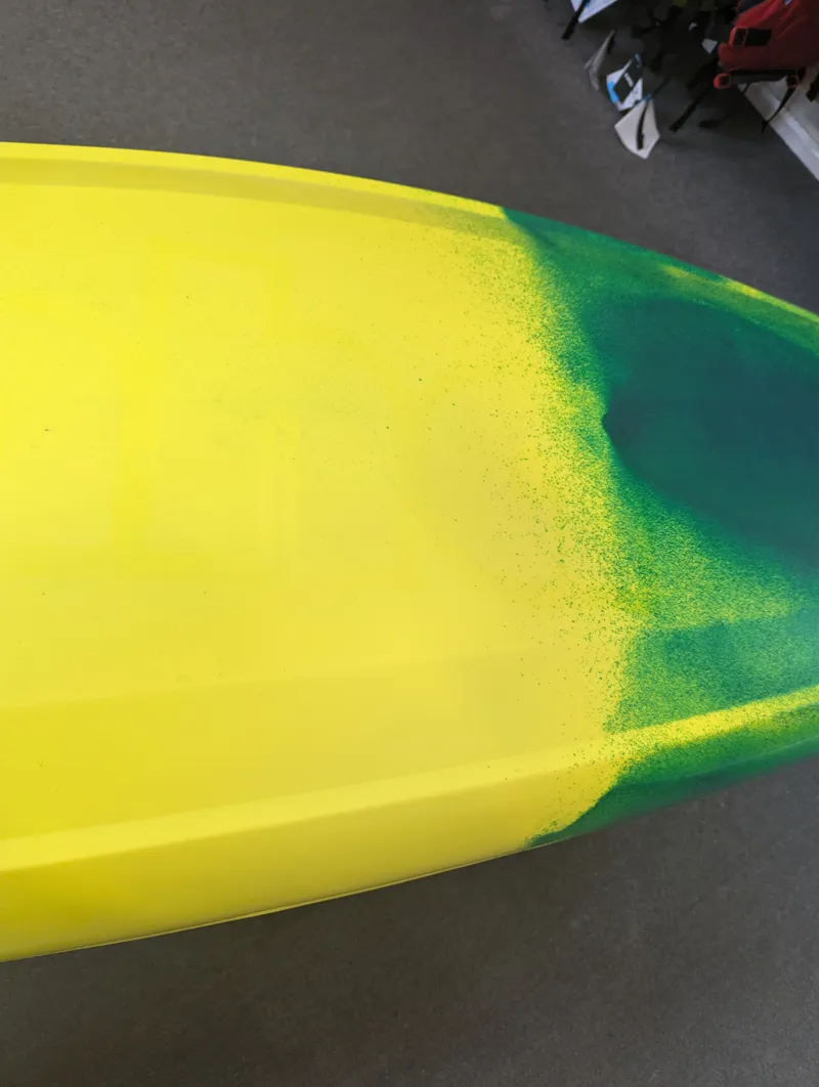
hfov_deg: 57.0
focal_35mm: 24
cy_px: 544
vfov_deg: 71.5
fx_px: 755
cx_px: 410
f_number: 1.85
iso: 178
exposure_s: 1/100
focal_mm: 6.81
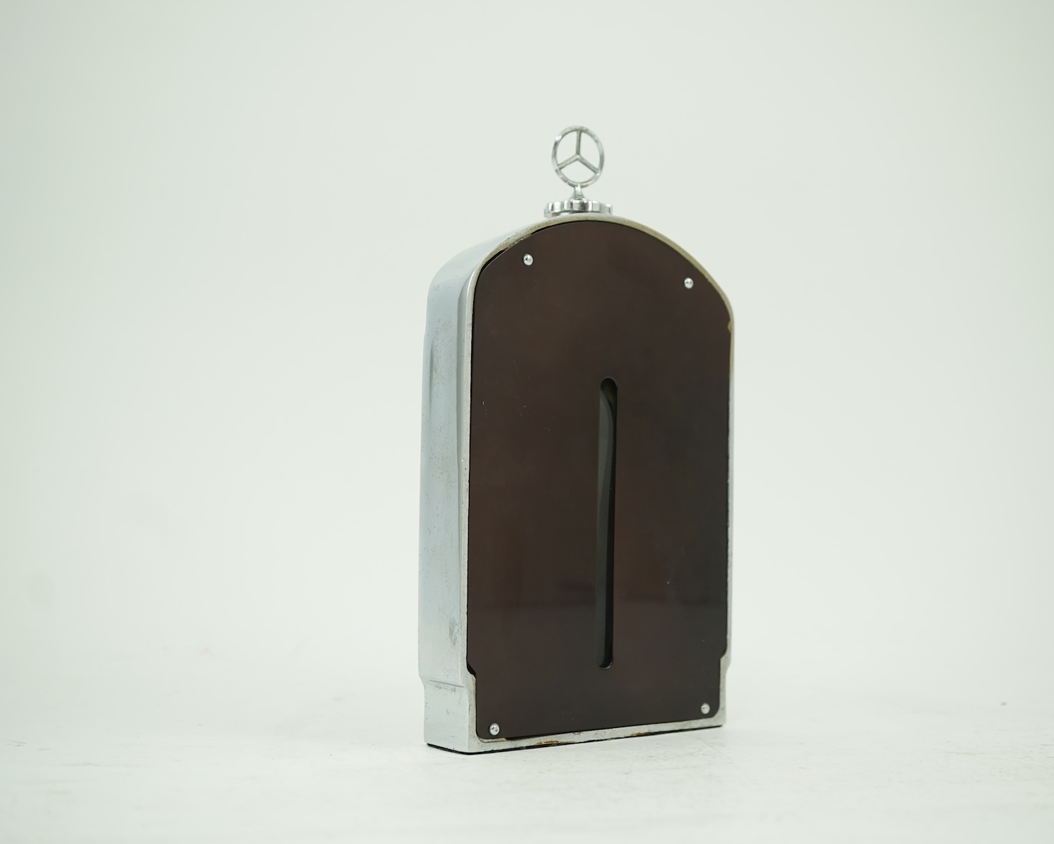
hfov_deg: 36.6
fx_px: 1591
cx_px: 595
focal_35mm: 51
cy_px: 421
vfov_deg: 29.7
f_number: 7.1
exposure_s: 1/40
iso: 250
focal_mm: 30
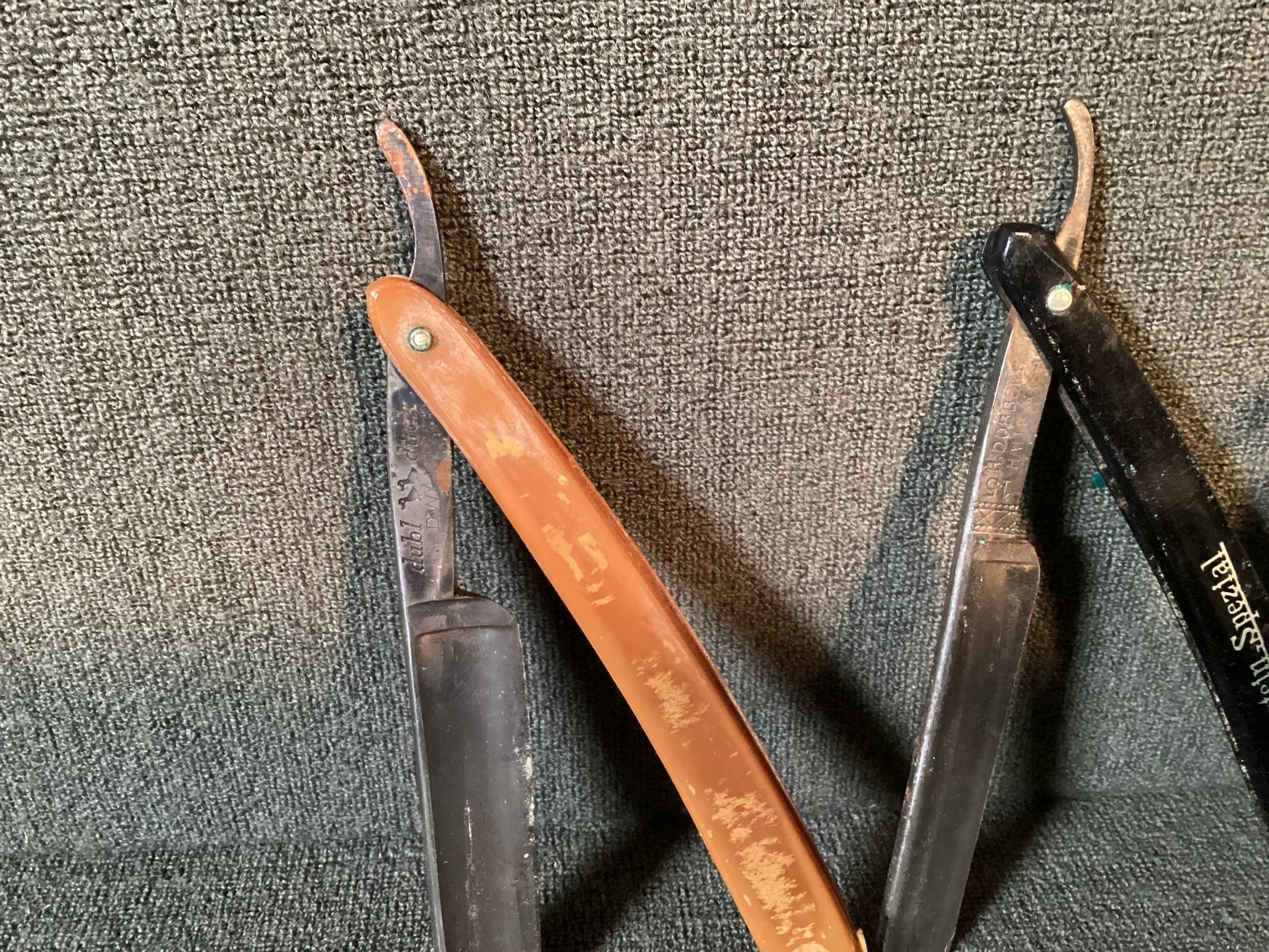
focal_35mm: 31
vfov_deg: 45.4
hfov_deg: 58.3
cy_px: 476
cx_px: 634
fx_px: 1137
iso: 500
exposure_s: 1/30
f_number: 2.4
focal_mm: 3.3
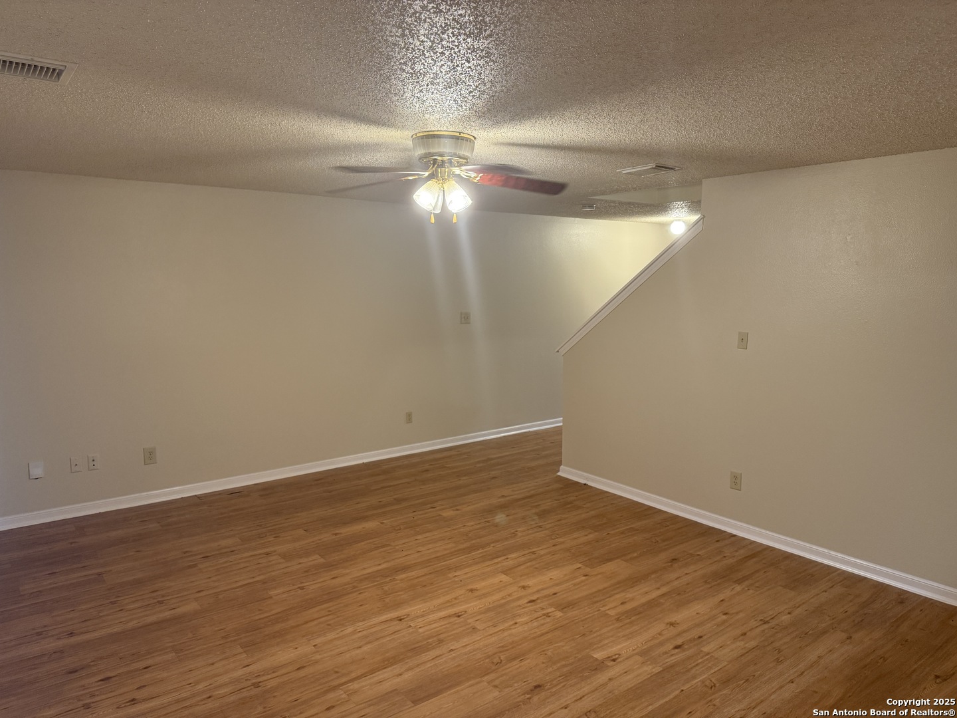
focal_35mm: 24
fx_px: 664
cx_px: 478
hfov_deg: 71.6
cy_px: 359
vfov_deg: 56.8
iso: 250
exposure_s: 1/60
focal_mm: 6.76
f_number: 1.78
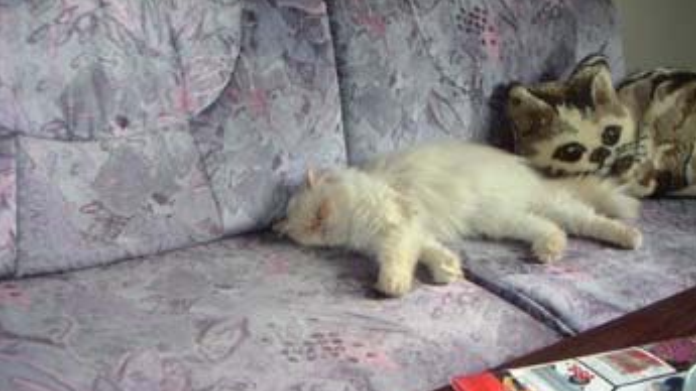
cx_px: 351
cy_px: 160
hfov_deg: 48.4
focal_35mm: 42
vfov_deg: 28.3
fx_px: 775
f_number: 2.8
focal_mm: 6
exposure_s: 1/60
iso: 160
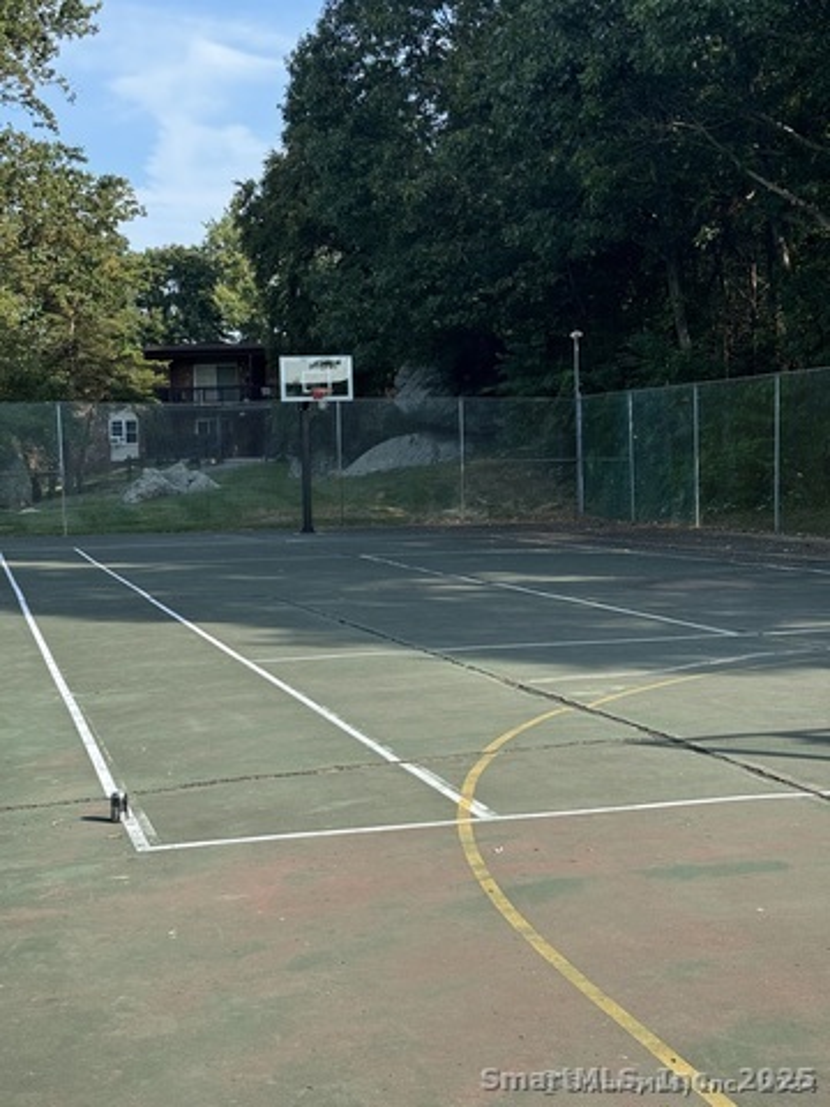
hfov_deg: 30.3
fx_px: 1535
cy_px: 554
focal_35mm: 48
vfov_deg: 39.7
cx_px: 415
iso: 64
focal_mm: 6.76
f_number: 1.78
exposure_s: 1/1133
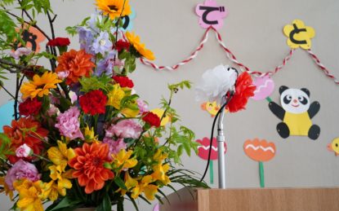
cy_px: 91
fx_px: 305
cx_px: 151
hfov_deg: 58.0
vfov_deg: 38.2
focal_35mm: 33
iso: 800
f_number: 7.1
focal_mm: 28
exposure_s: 1/30
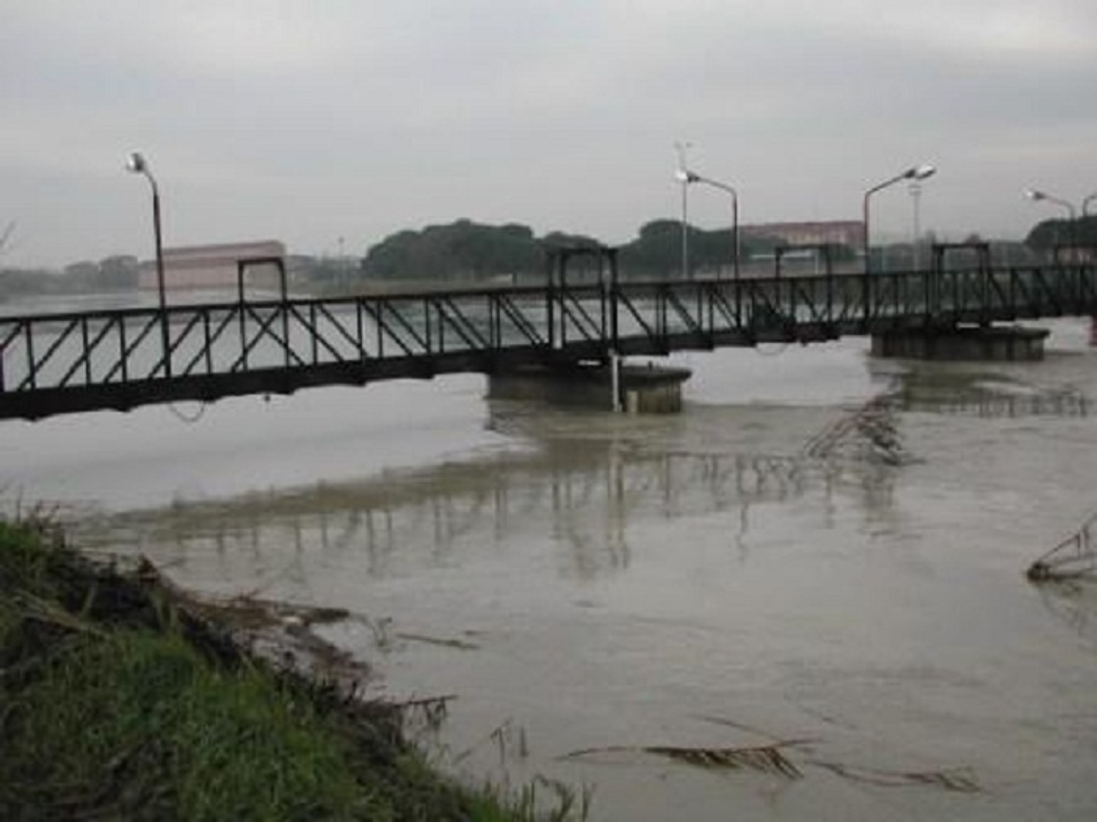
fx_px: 1204
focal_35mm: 38
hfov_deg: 49.0
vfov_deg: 37.7
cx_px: 548
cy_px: 411
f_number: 2.8
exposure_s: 1/369
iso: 100
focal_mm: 8
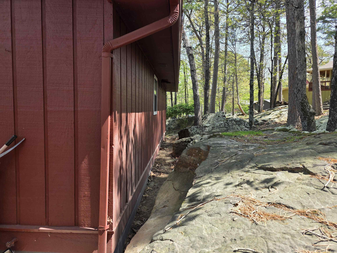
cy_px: 126
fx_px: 224
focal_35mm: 23
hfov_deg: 73.9
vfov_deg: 58.9
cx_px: 168
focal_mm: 6.3
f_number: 1.7
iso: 16
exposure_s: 1/180
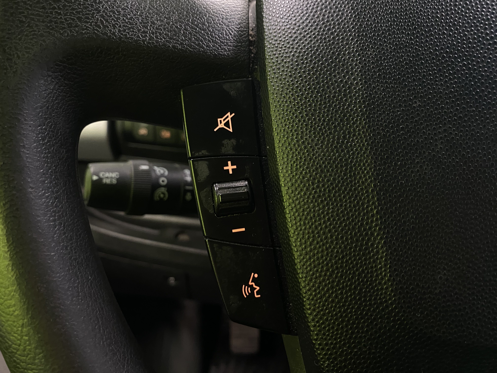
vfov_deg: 54.9
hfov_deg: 69.4
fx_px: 359
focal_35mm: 25
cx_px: 248
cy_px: 186
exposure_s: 1/25
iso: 500
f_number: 1.8
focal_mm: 4.25
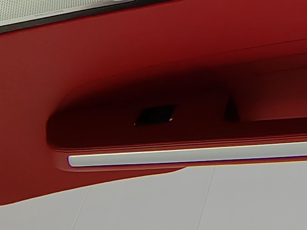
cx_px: 460
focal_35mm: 88
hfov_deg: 19.4
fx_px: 781
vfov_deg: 16.2
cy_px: -40
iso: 100
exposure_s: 1/140
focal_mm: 2.16
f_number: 2.2
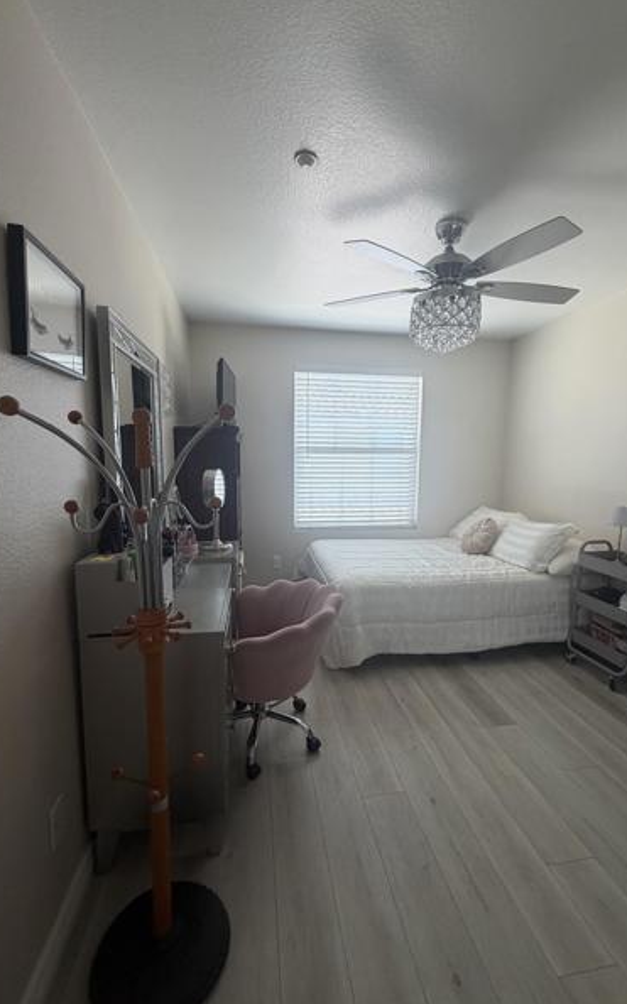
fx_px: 438
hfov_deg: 71.2
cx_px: 328
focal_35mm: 16
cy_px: 507
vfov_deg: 97.8
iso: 80
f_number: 2.2
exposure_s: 1/120
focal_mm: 2.22
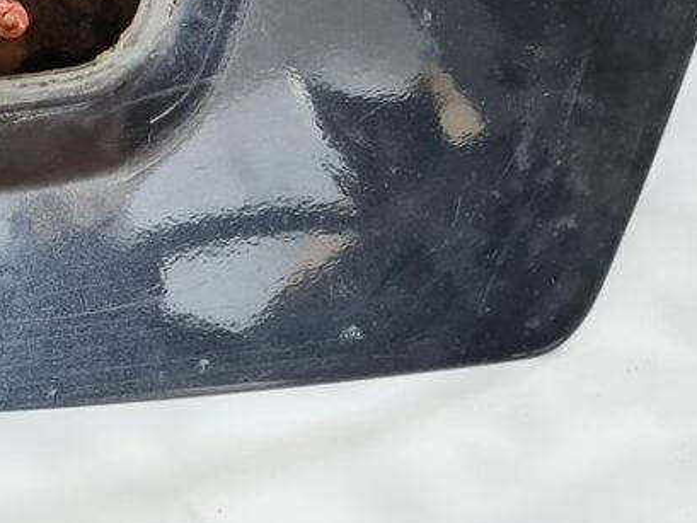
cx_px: -160
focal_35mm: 89
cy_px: -344
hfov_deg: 20.5
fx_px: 1793
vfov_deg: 15.0
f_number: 1.8
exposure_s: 1/100
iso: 320
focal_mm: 5.4
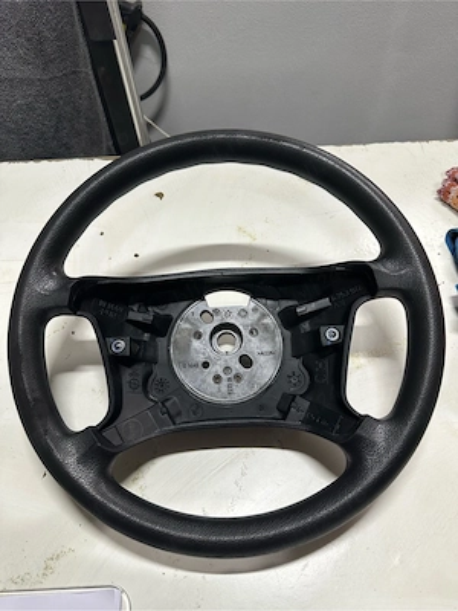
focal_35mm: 24
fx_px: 423
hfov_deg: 56.8
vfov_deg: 71.6
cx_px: 229
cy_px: 306
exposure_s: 1/50
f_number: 1.78
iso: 200
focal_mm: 6.86
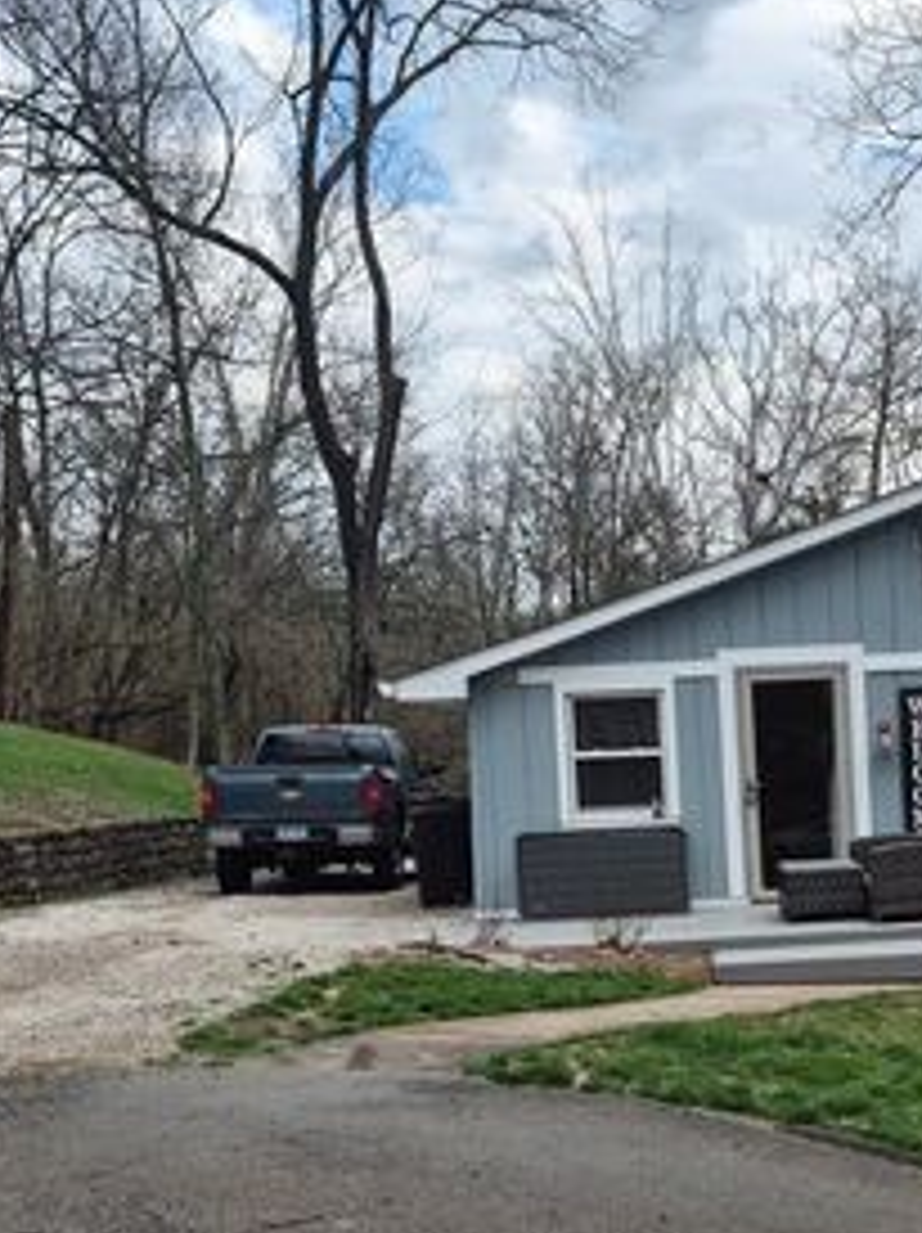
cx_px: 855
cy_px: 898
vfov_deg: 33.8
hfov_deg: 25.2
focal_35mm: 56
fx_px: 1992
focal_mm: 5.4
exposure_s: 1/1104
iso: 25
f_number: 1.8
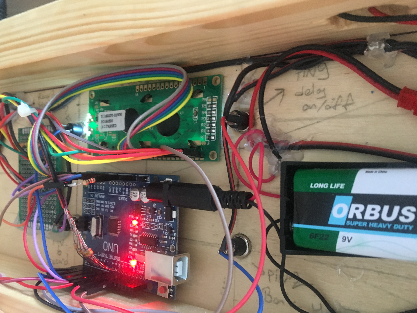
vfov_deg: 42.9
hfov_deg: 55.2
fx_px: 398
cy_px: 175
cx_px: 181
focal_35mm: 33
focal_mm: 4.15
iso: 200
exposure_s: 1/20
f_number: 2.2
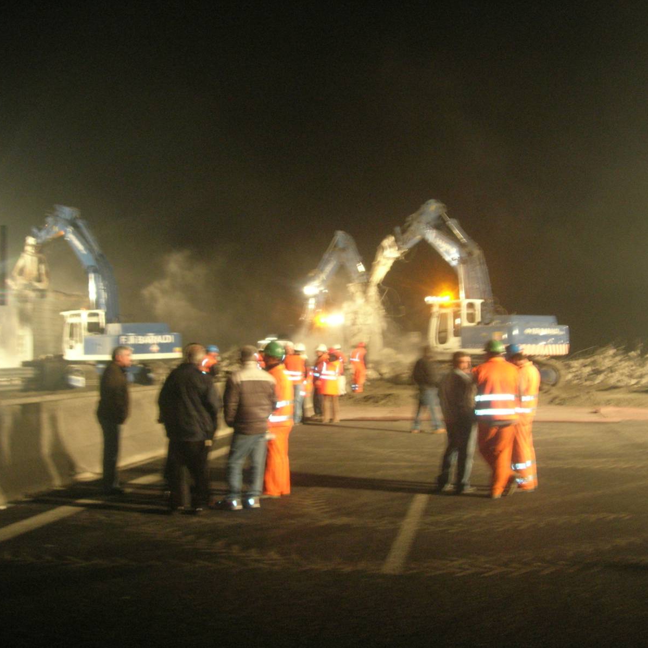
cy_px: 325
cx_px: 376
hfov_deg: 37.5
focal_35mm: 45
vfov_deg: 37.6
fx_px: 953
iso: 200
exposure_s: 1/6.4
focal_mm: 7.8
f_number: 2.8
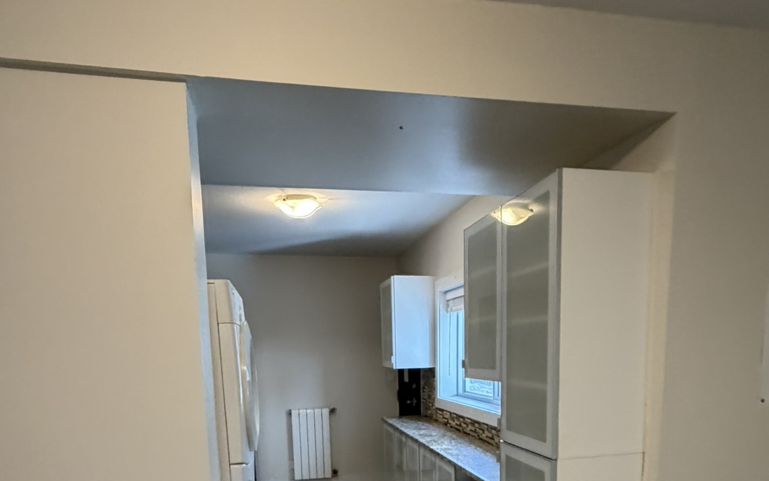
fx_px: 524
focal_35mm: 25
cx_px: 400
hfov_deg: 72.5
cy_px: 423
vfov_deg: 45.2
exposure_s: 1/120
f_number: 2.2
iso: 320
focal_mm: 2.22
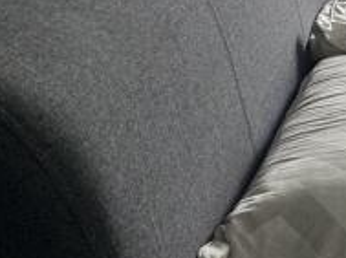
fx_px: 758
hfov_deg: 14.3
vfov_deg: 17.8
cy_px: -95
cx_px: 871
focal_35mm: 76
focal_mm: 2.22
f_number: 2.2
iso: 64
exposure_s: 1/99
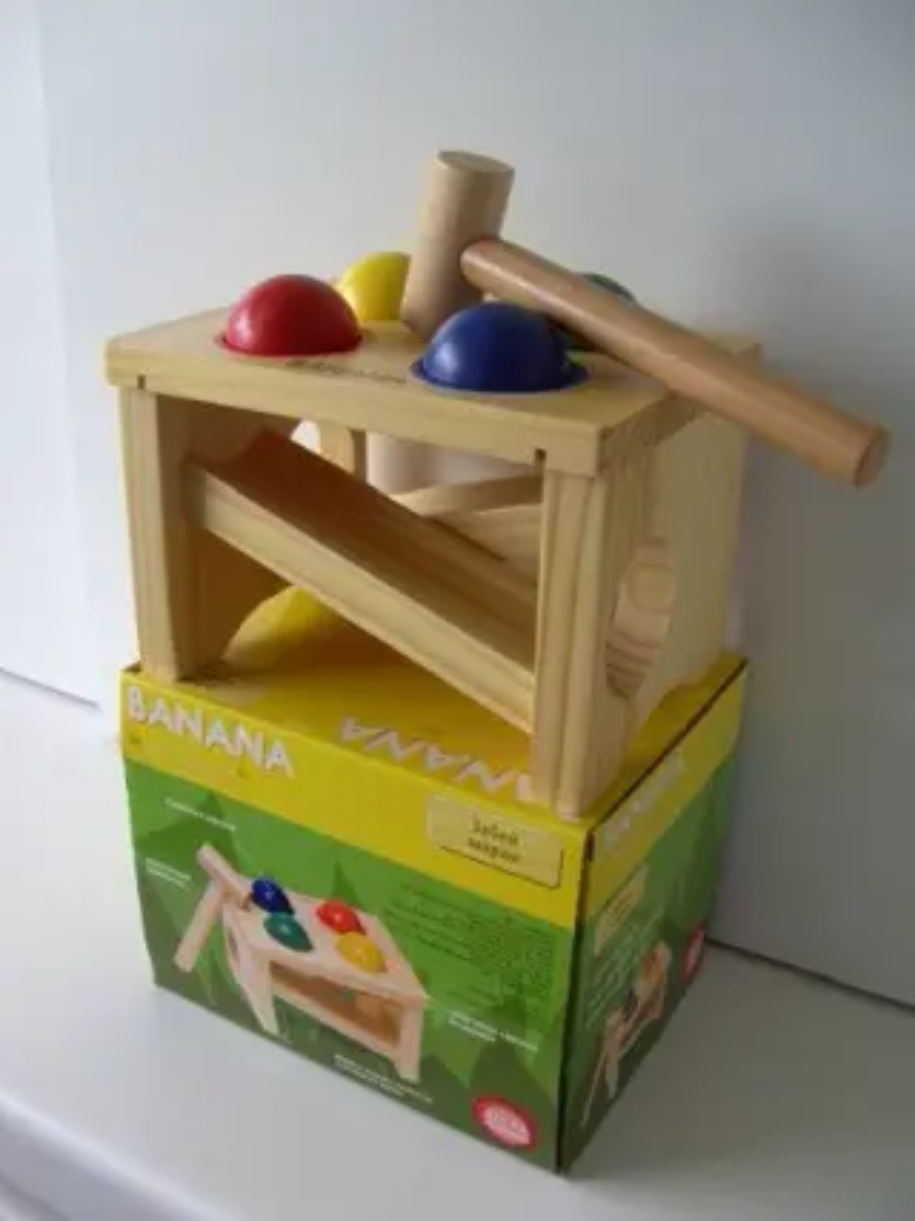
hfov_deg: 38.6
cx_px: 458
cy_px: 610
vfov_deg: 50.2
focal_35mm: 37
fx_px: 1305
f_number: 2.8
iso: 80
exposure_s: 1/50
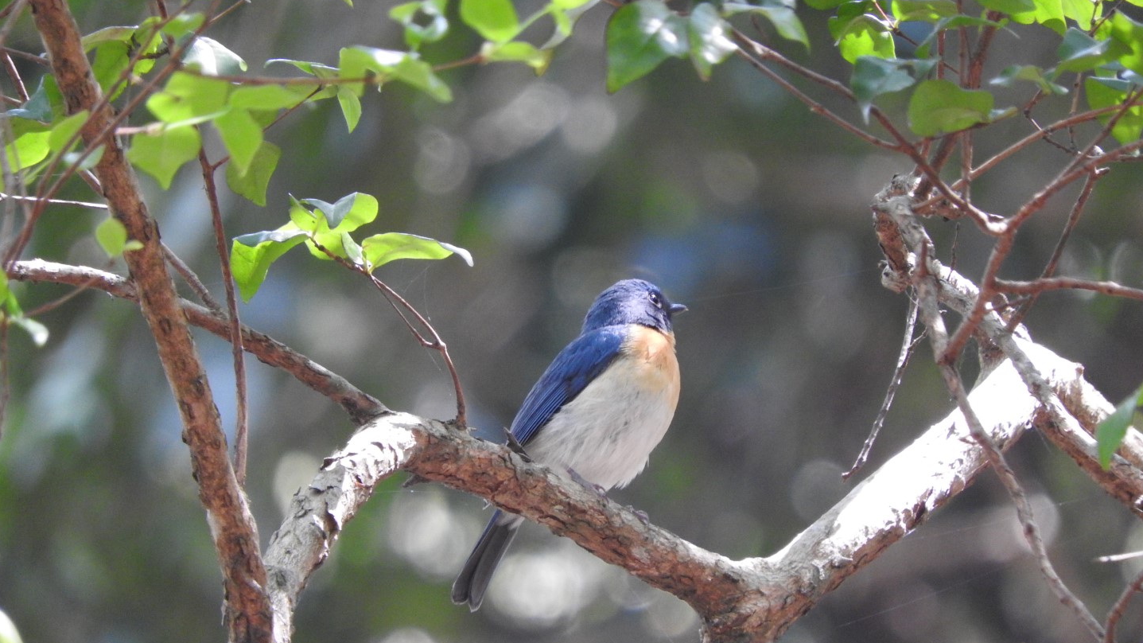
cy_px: 397
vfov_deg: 0.9
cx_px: 571
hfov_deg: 1.6
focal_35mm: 1310
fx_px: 39700
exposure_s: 1/60
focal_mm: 215
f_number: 6
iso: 500
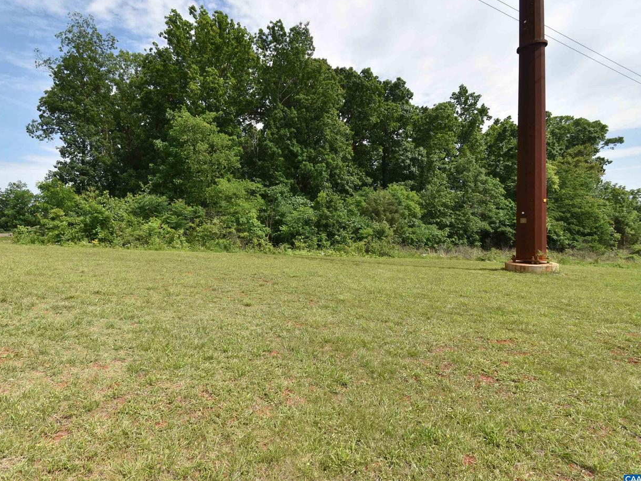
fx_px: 315
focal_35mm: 17
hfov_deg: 90.4
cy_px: 236
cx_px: 273
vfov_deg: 74.7
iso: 100
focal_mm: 10
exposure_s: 1/250
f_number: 8
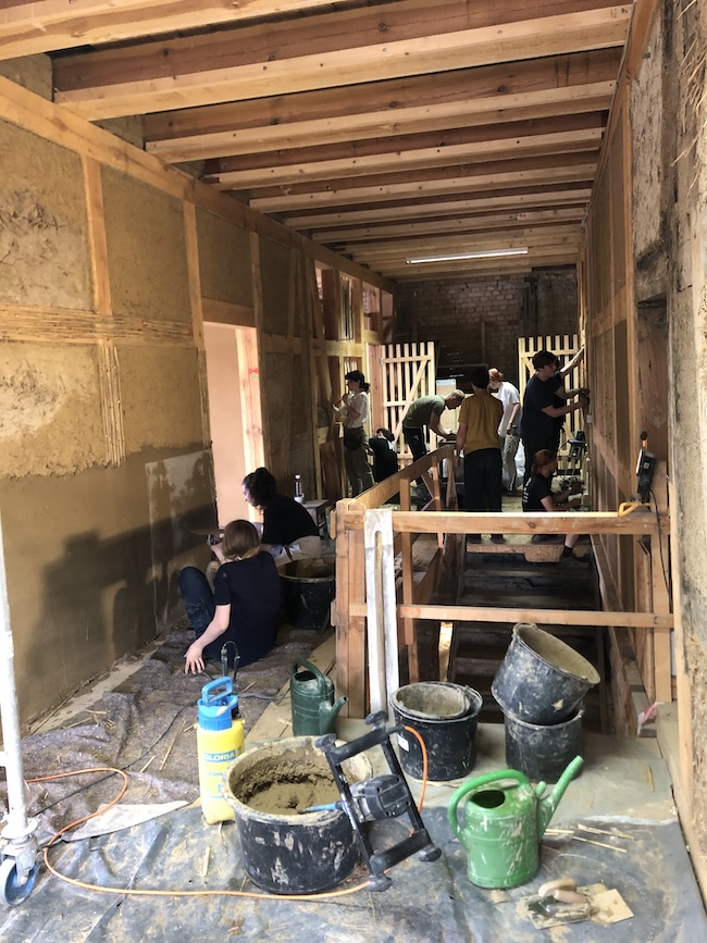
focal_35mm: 28
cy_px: 472
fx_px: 763
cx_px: 354
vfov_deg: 63.5
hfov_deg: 49.7
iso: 100
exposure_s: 1/17
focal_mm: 3.99
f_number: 1.8
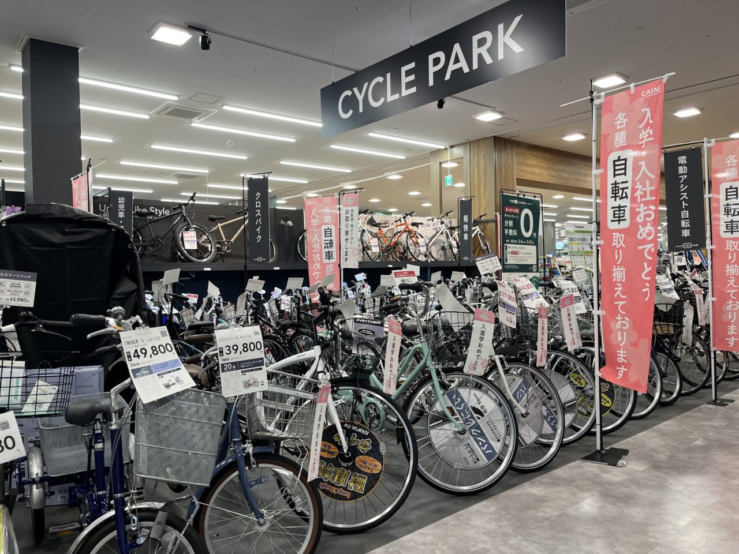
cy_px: 277
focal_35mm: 26
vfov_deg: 53.1
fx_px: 555
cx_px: 370
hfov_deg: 67.3
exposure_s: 1/120
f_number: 1.6
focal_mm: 5.1
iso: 80
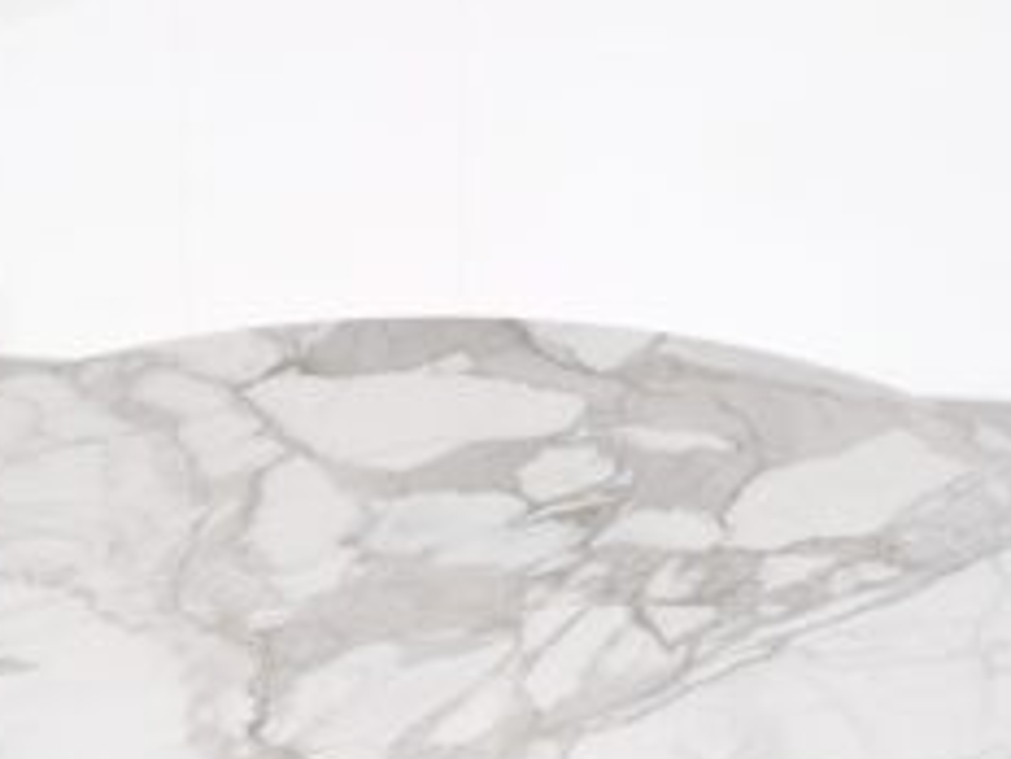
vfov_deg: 11.1
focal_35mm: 132
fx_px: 3855
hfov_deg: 14.9
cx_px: 405
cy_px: 785
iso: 400
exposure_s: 1/34
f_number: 5.6
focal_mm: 35
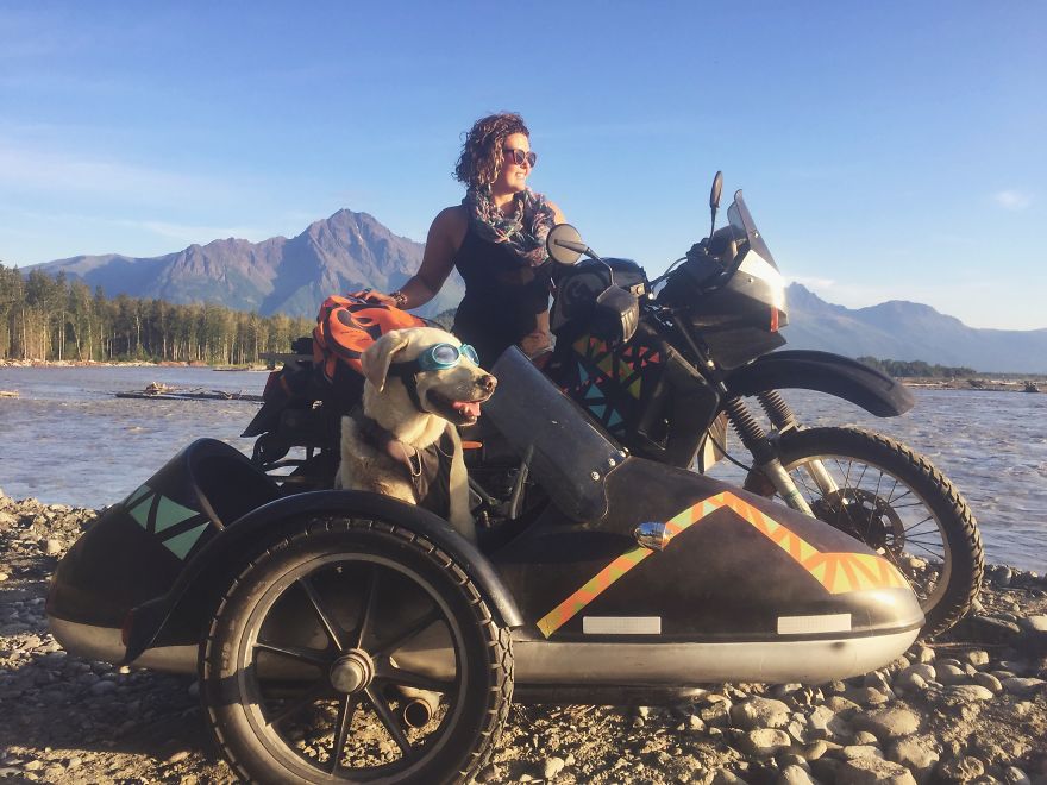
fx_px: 877
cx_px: 524
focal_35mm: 29
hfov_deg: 61.7
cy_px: 392
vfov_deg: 48.2
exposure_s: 1/507
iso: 32
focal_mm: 4.15
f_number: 2.2
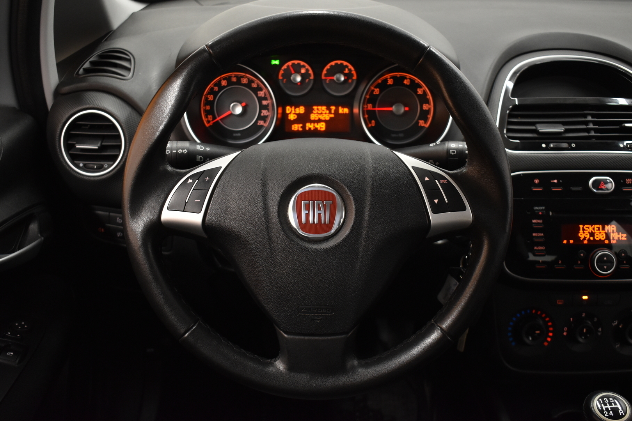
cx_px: 316
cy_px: 210
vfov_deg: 31.9
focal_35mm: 42
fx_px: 737
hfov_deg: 46.4
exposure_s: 1/50
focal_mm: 28
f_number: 4.2
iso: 1400
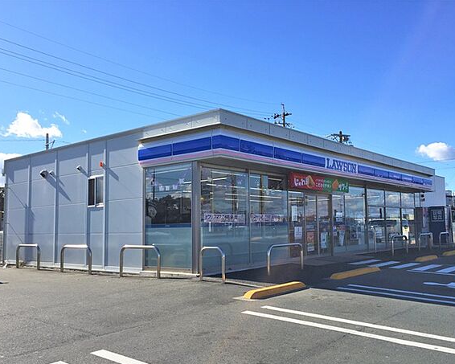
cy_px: 186
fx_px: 418
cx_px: 240
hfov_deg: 57.1
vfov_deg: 47.1
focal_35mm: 31
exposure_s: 1/1980
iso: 32
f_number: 2.2
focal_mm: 4.15
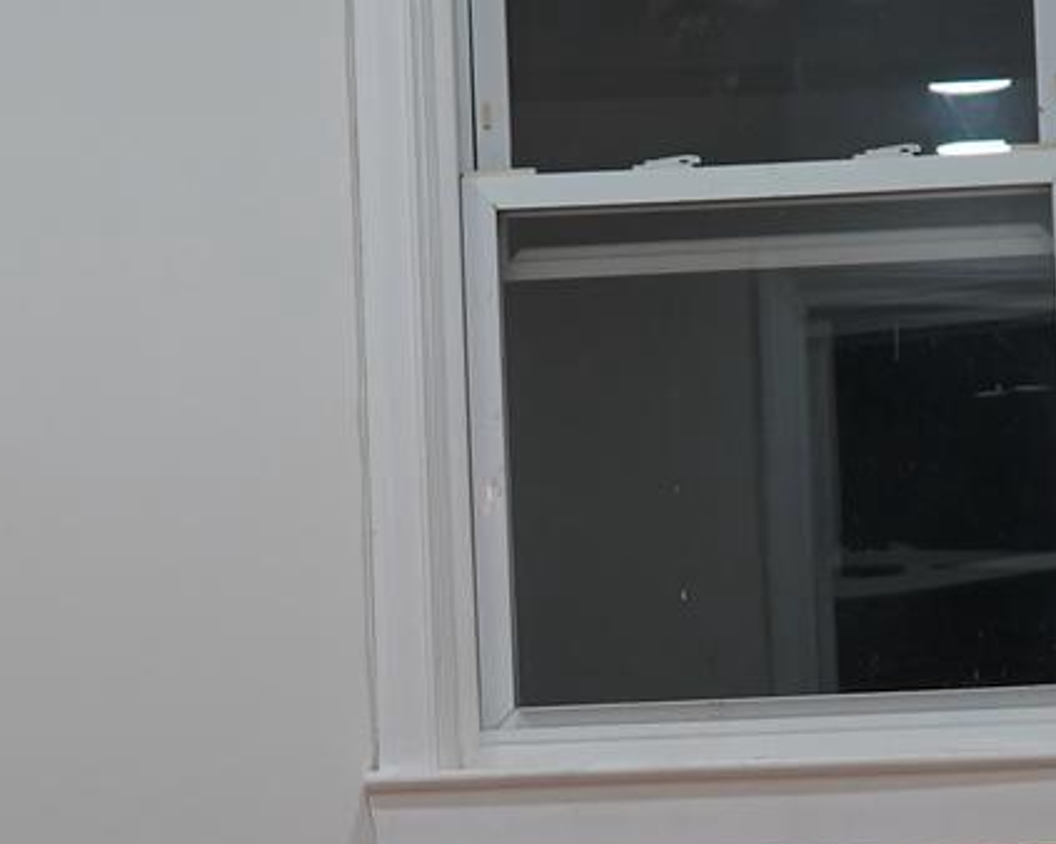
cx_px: 639
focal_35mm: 209
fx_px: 6529
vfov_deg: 7.4
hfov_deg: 9.2
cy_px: 623
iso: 800
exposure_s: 1/160
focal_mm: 46
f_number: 4.5
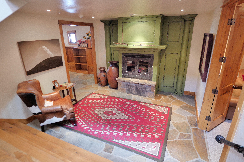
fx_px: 122
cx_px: 122
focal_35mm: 18
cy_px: 81
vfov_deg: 67.4
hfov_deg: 90.0
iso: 800
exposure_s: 1/15
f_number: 1.7
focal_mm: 9
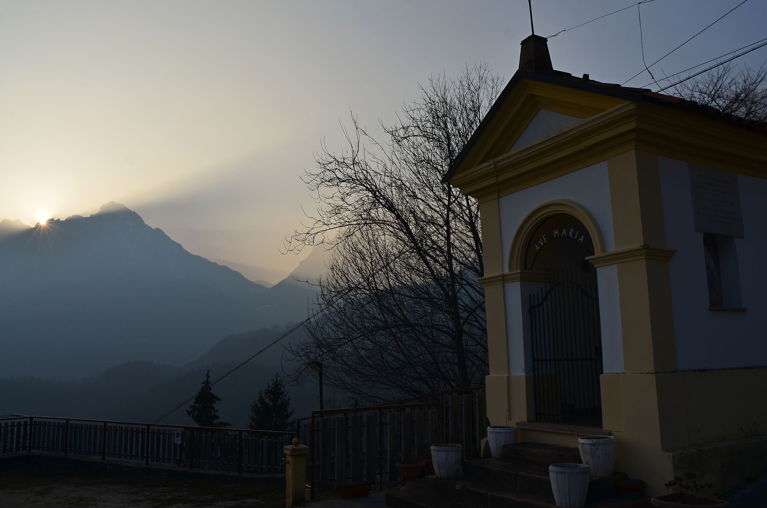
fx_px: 638
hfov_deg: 62.0
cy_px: 254
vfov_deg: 43.4
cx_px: 384
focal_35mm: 30
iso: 100
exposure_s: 1/640
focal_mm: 20
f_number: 8
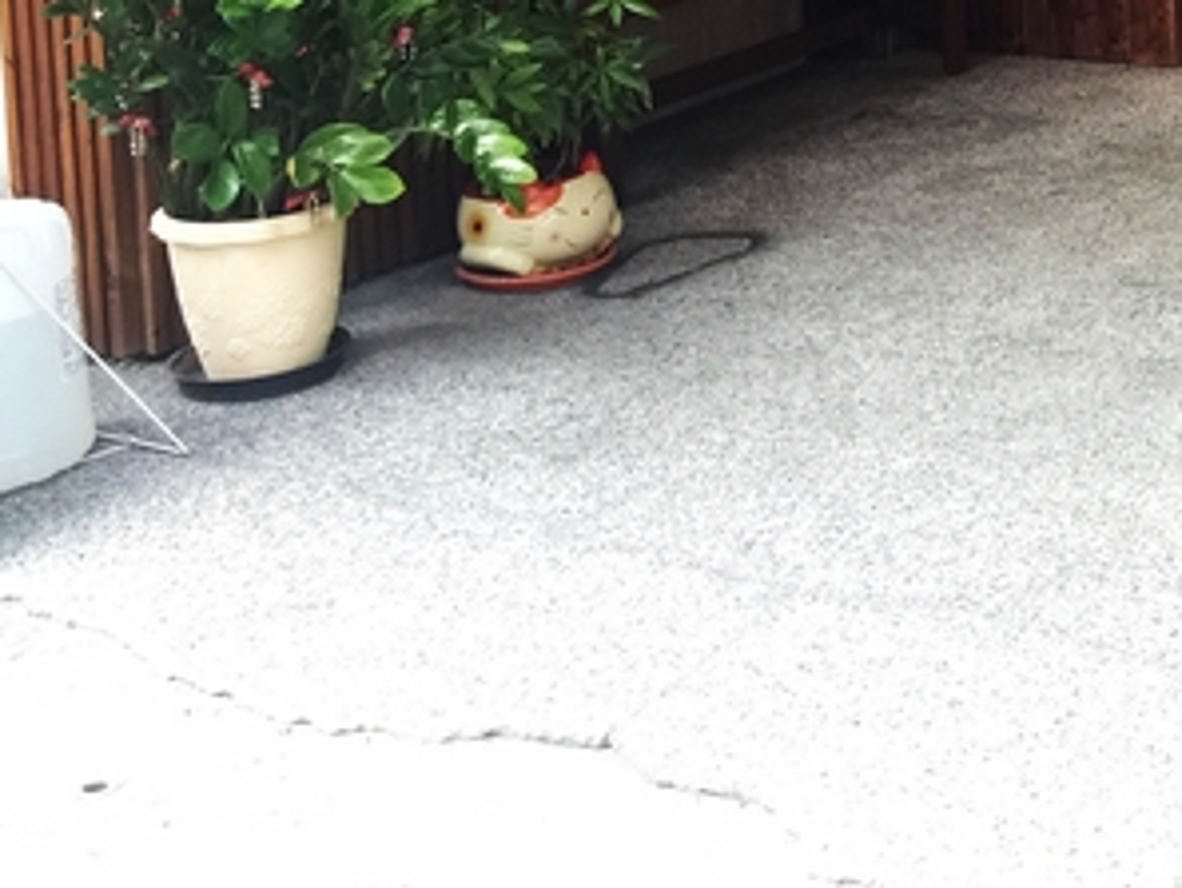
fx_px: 2664
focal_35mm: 78
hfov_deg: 22.2
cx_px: 1576
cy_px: -303
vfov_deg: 17.6
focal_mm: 4.15
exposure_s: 1/40
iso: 40
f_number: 2.2
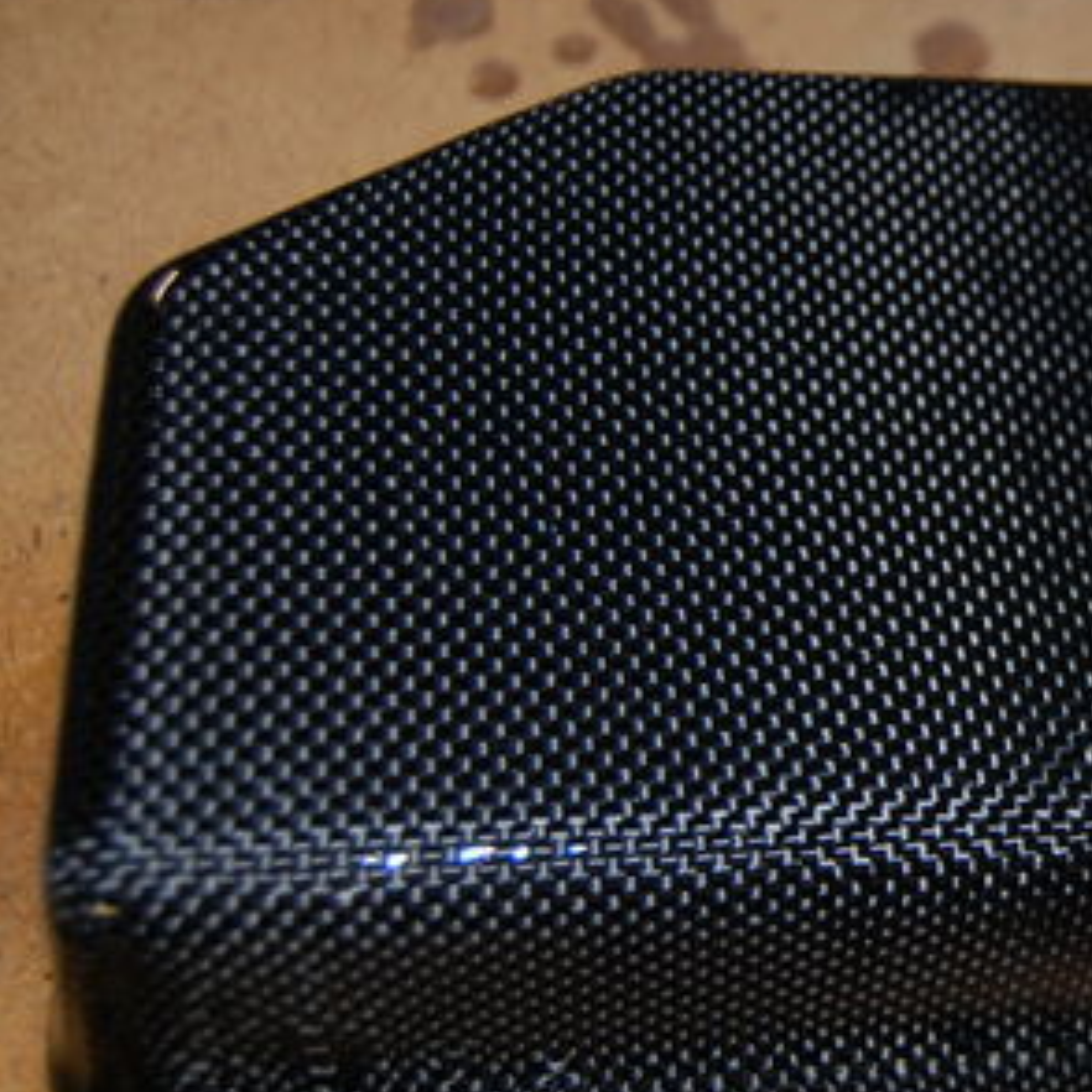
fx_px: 2177
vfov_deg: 28.2
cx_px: 1185
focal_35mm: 61
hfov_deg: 26.1
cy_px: 557
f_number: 3.8
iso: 400
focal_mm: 22
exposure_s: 1/60
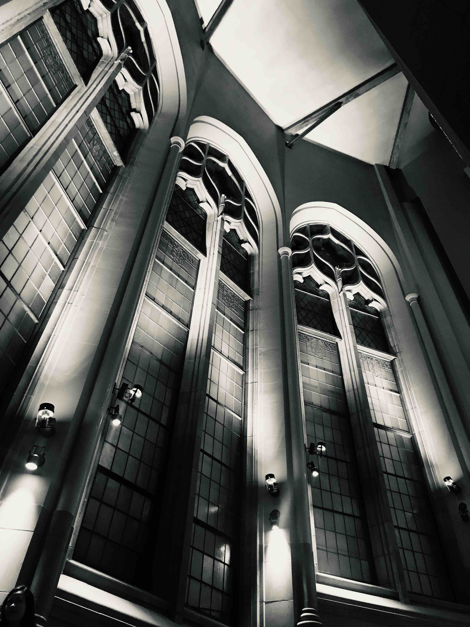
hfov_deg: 49.7
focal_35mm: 28
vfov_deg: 63.4
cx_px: 235
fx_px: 507
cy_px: 314
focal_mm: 3.99
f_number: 1.8
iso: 100
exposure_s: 1/15
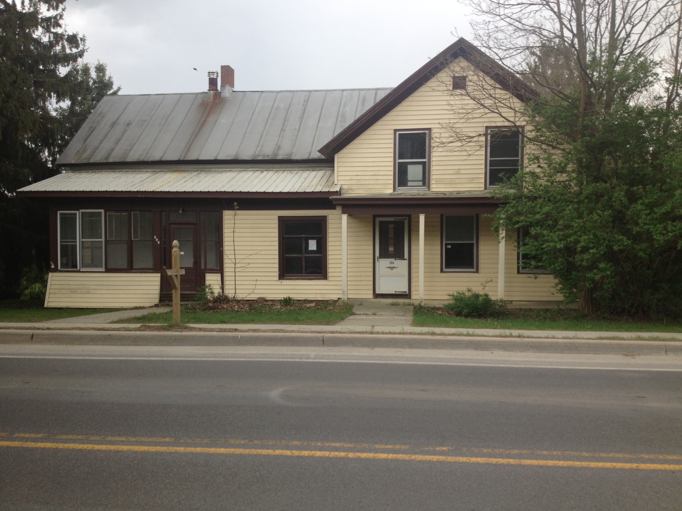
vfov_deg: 40.7
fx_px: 690
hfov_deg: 52.6
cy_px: 256
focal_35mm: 35
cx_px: 341
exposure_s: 1/238
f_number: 2.4
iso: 50
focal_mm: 4.28
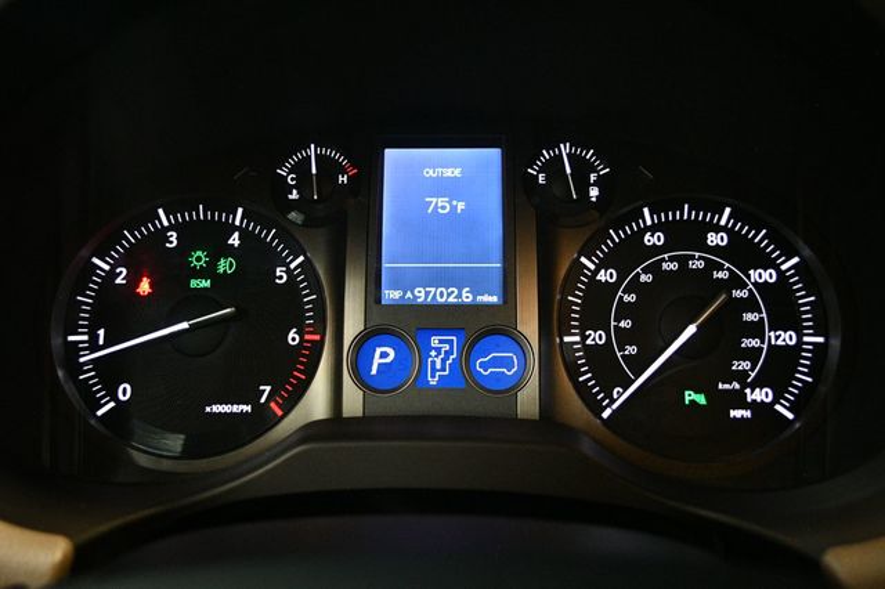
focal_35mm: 33
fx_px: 811
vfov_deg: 39.9
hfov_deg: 57.2
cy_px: 294
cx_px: 442
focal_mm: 22
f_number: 4
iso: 3200
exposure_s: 1/60
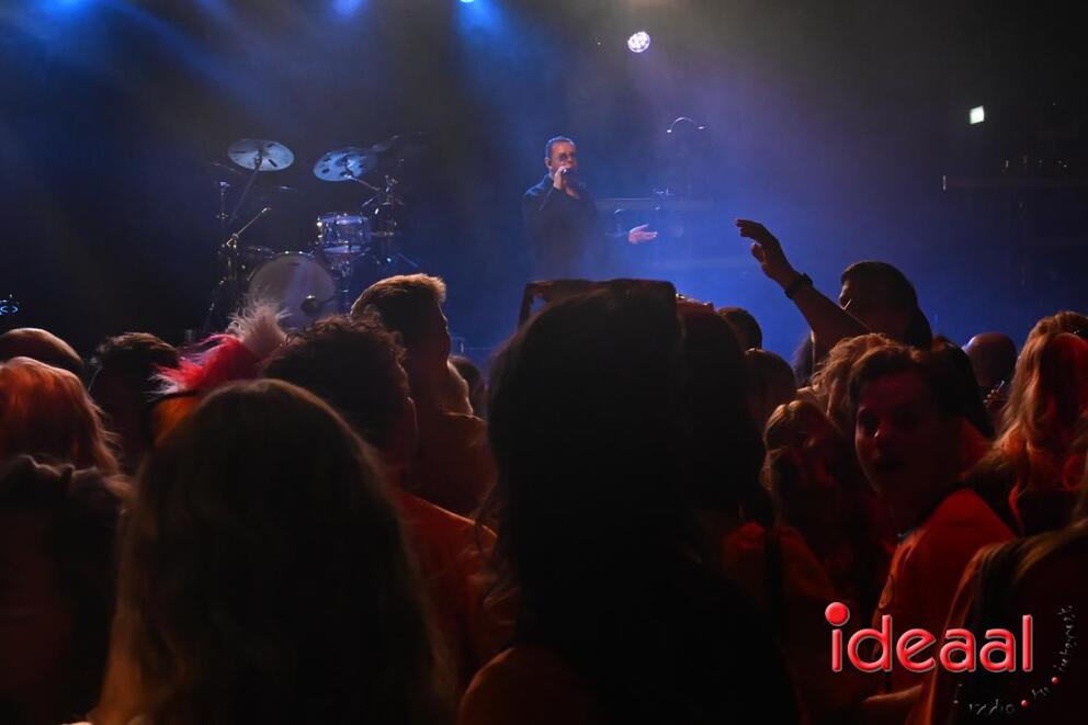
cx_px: 544
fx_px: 1632
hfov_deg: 36.9
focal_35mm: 54
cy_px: 362
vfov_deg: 25.1
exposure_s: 1/250
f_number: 8
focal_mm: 36
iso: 10000
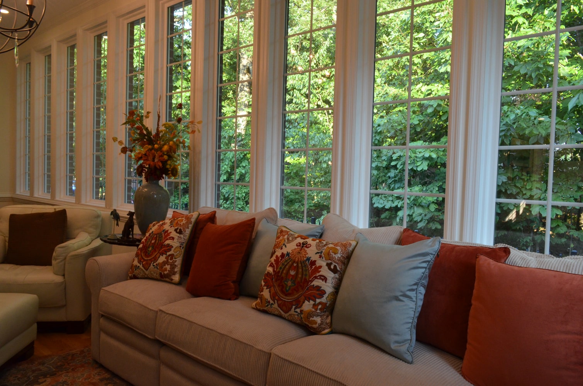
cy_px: 193
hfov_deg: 67.5
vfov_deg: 47.7
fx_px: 436
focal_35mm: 27
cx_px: 292
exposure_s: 1/25
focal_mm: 18
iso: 1250
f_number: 14
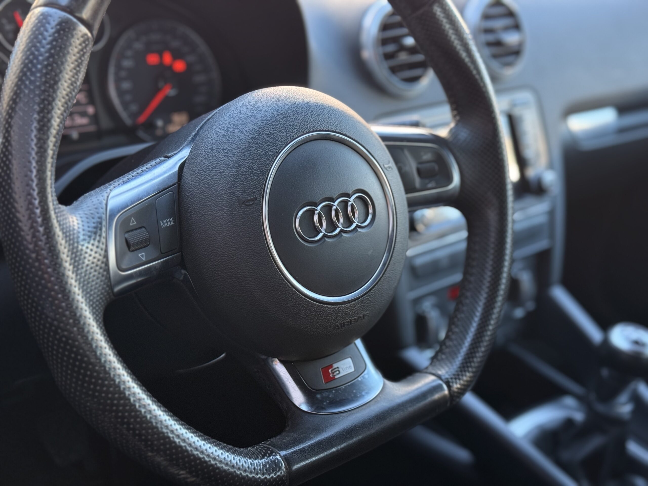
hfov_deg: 39.7
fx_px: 899
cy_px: 243
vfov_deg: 30.3
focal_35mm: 48
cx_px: 324
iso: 100
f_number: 1.78
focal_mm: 6.76
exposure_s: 1/95
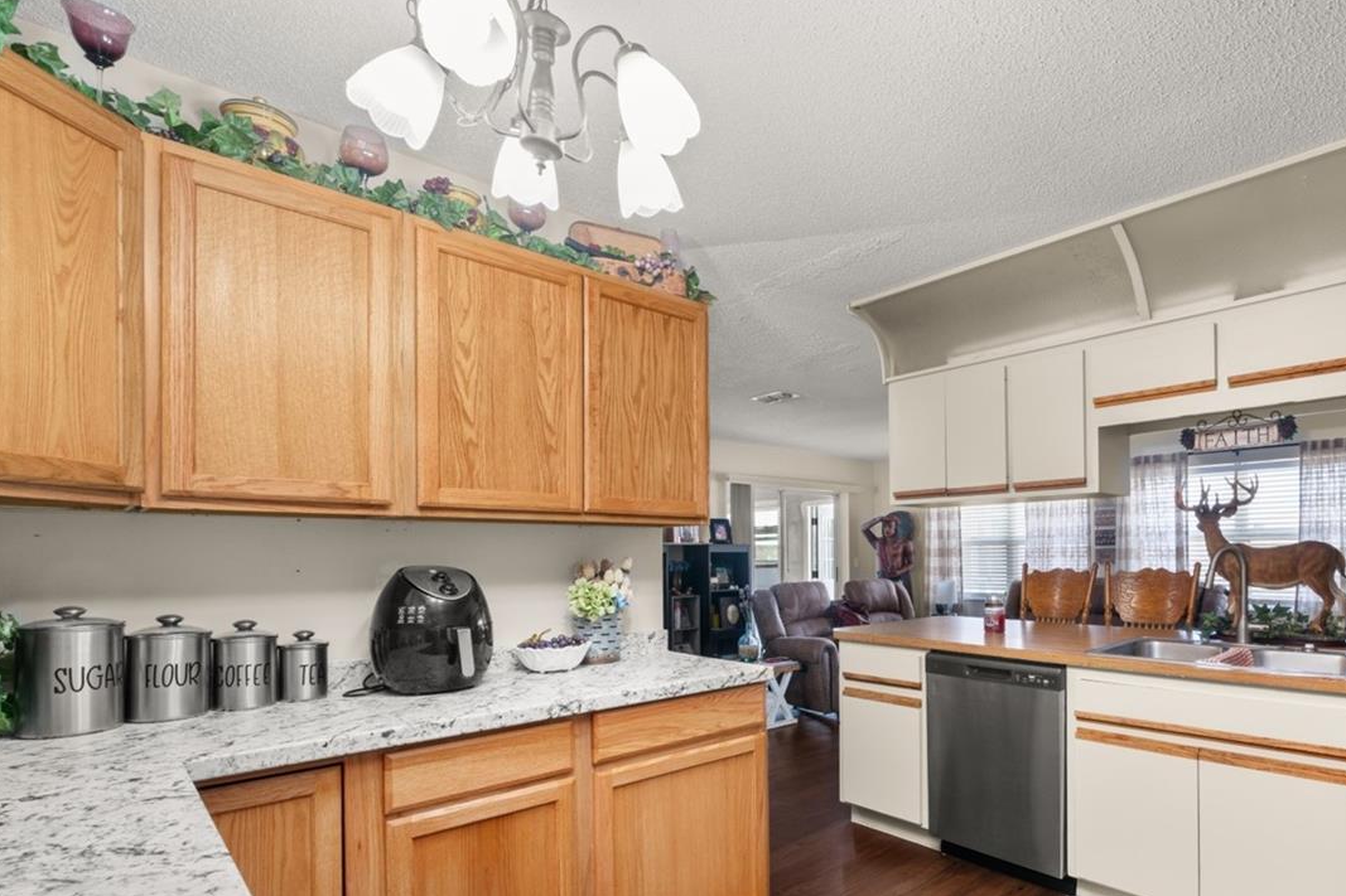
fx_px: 673
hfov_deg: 86.7
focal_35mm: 18
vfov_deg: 66.6
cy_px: 543
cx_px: 901
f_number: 11
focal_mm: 12
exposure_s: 1/1.67
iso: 400
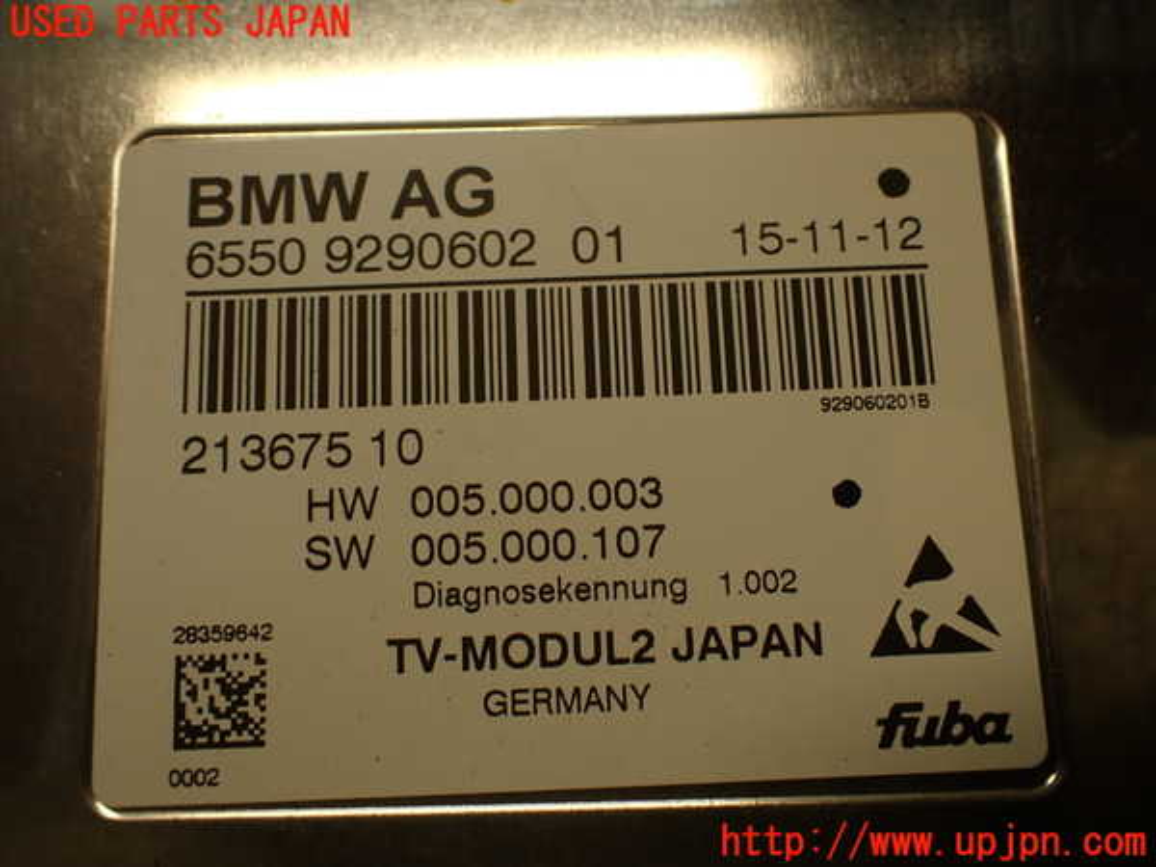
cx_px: 578
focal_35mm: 32
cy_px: 434
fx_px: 1069
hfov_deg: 56.8
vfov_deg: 44.2
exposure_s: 1/60
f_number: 2.4
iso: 100
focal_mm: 5.79
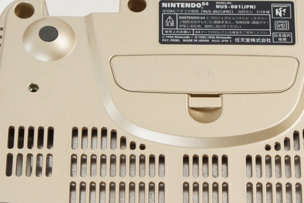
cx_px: 207
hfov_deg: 13.0
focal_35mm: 158
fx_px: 1334
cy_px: 160
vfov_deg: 8.7
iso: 800
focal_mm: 50
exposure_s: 1/80
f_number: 6.3
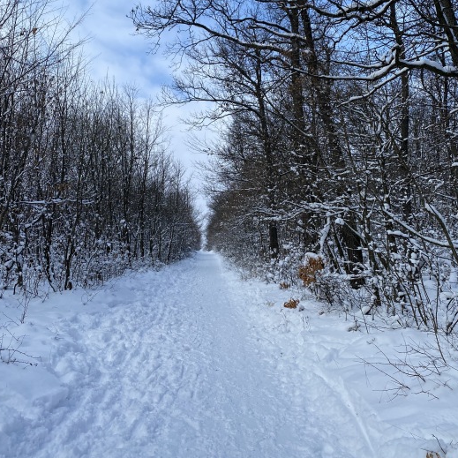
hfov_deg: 48.5
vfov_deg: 47.4
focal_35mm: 34
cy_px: 140
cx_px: 229
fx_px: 509
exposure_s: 1/1377
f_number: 1.8
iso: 32
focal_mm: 4.25
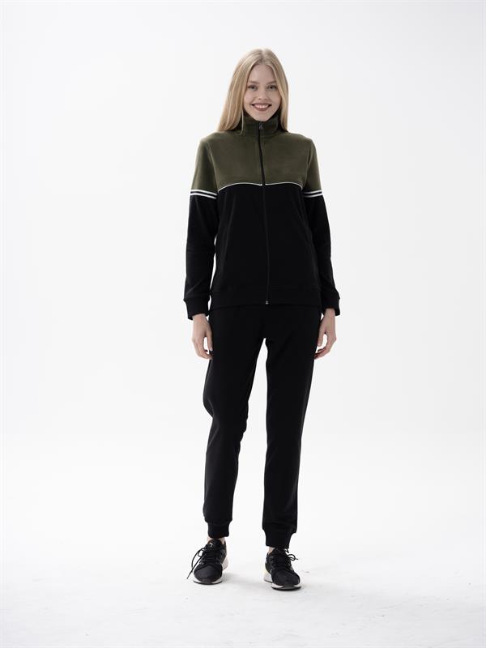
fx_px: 1610
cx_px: 243
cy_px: 324
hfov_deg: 17.2
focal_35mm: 86
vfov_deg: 22.8
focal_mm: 109.3
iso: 100
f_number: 8
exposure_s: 1/125
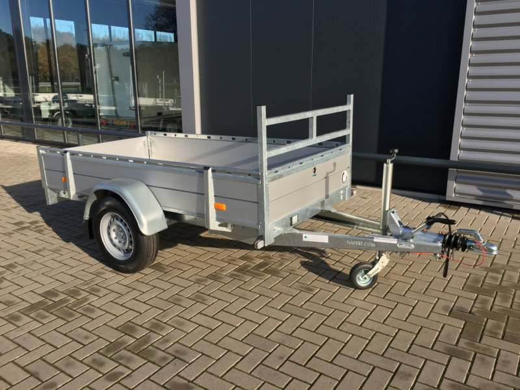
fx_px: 436
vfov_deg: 48.2
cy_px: 195
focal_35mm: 29
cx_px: 260
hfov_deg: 61.7
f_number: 2.2
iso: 25
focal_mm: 4.2
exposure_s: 1/1040
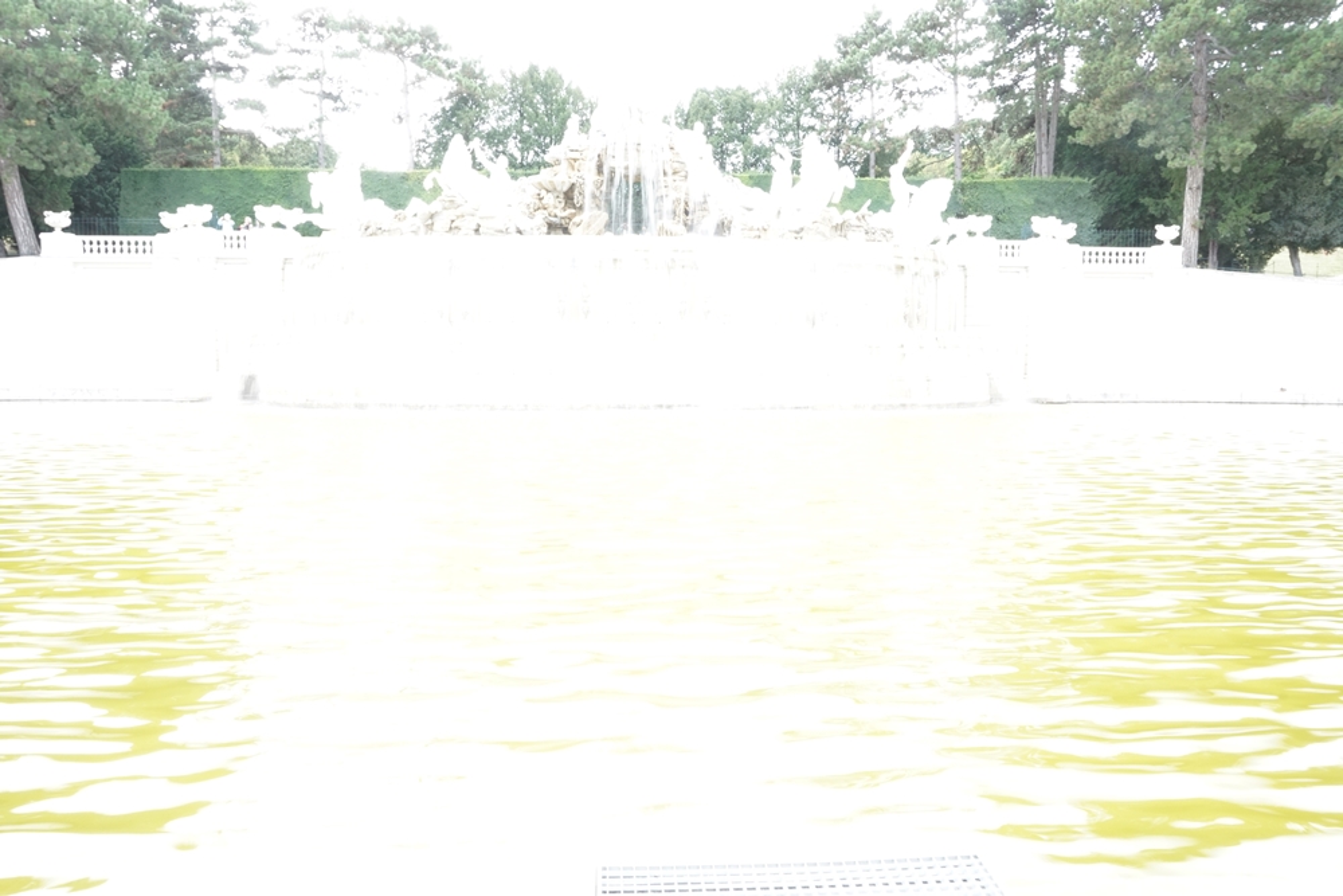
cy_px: 448
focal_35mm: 27
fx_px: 1007
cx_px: 672
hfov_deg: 67.4
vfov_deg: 47.9
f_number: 20
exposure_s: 1/10
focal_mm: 18
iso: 800
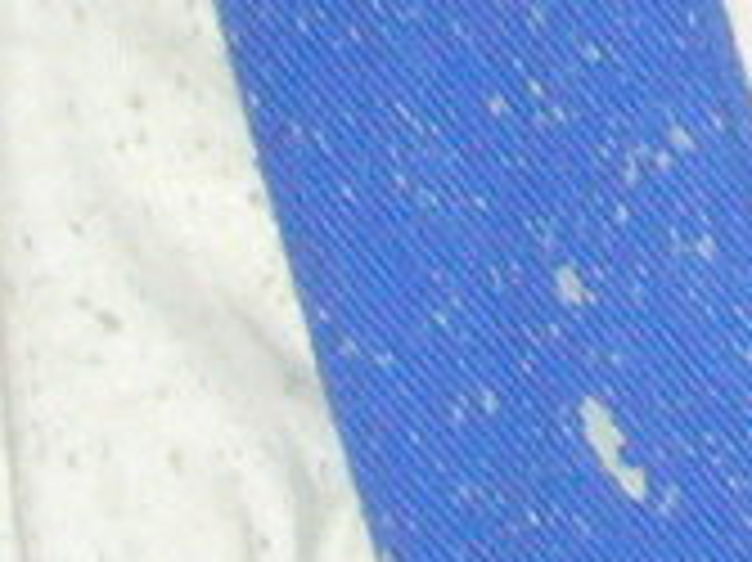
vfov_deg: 2.2
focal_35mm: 675
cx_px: 2265
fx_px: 14653
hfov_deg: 2.9
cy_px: -1178
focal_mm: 15.5
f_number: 5.3
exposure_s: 1/30
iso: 125
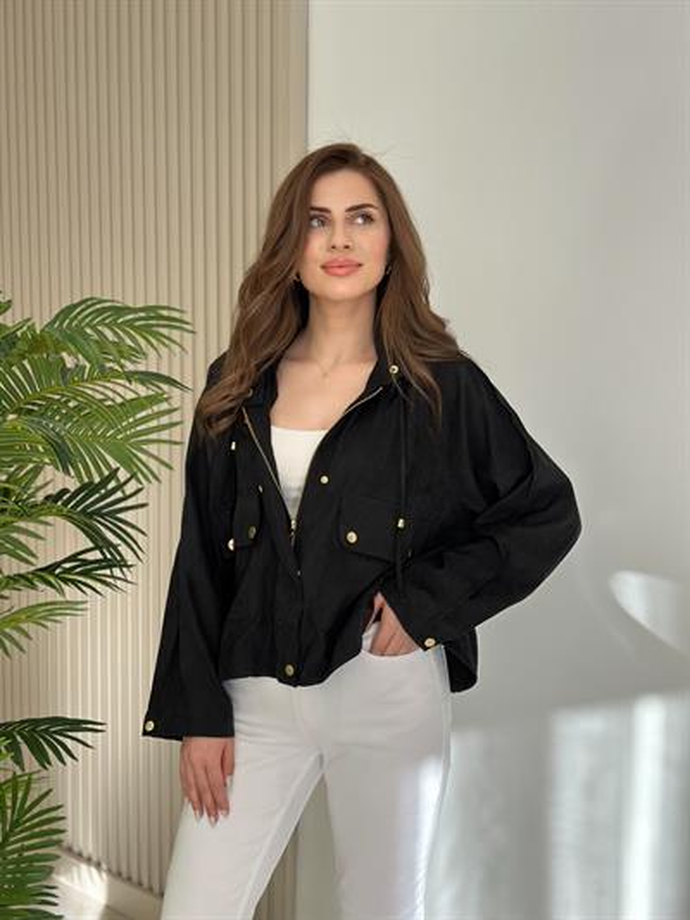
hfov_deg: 30.3
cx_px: 345
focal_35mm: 48
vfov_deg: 39.6
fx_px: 1275
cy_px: 460
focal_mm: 6.86
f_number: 1.78
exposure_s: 1/399
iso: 80
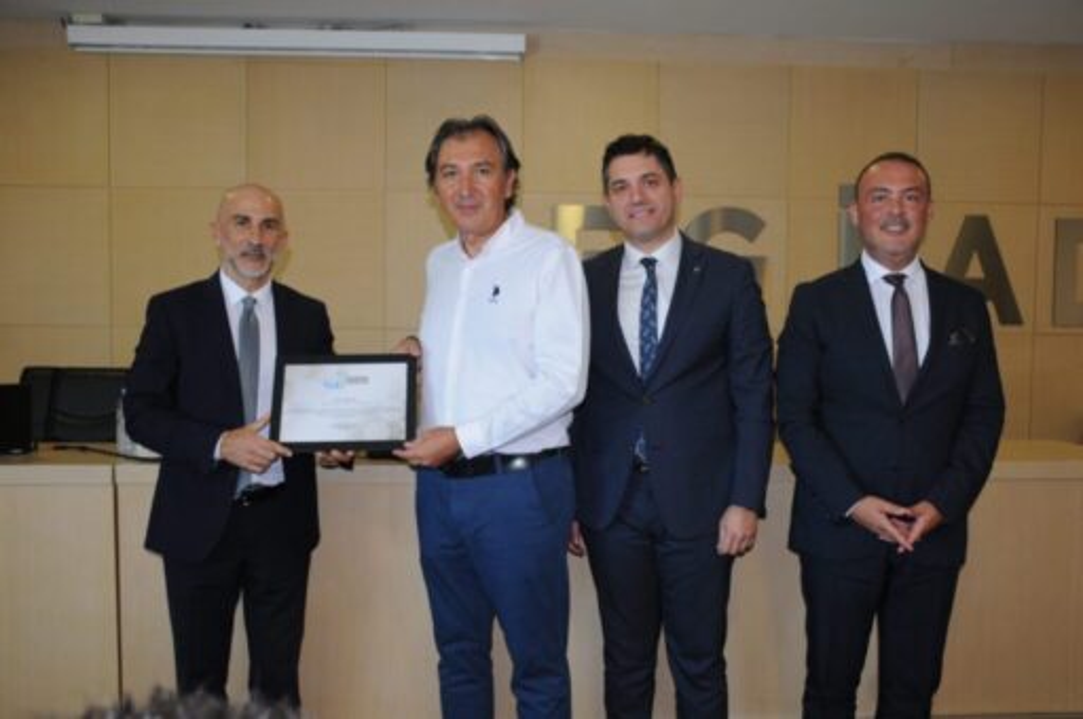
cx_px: 542
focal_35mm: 30
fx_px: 901
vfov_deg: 43.5
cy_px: 360
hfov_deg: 62.0
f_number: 4.5
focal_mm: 20
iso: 640
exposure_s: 1/60
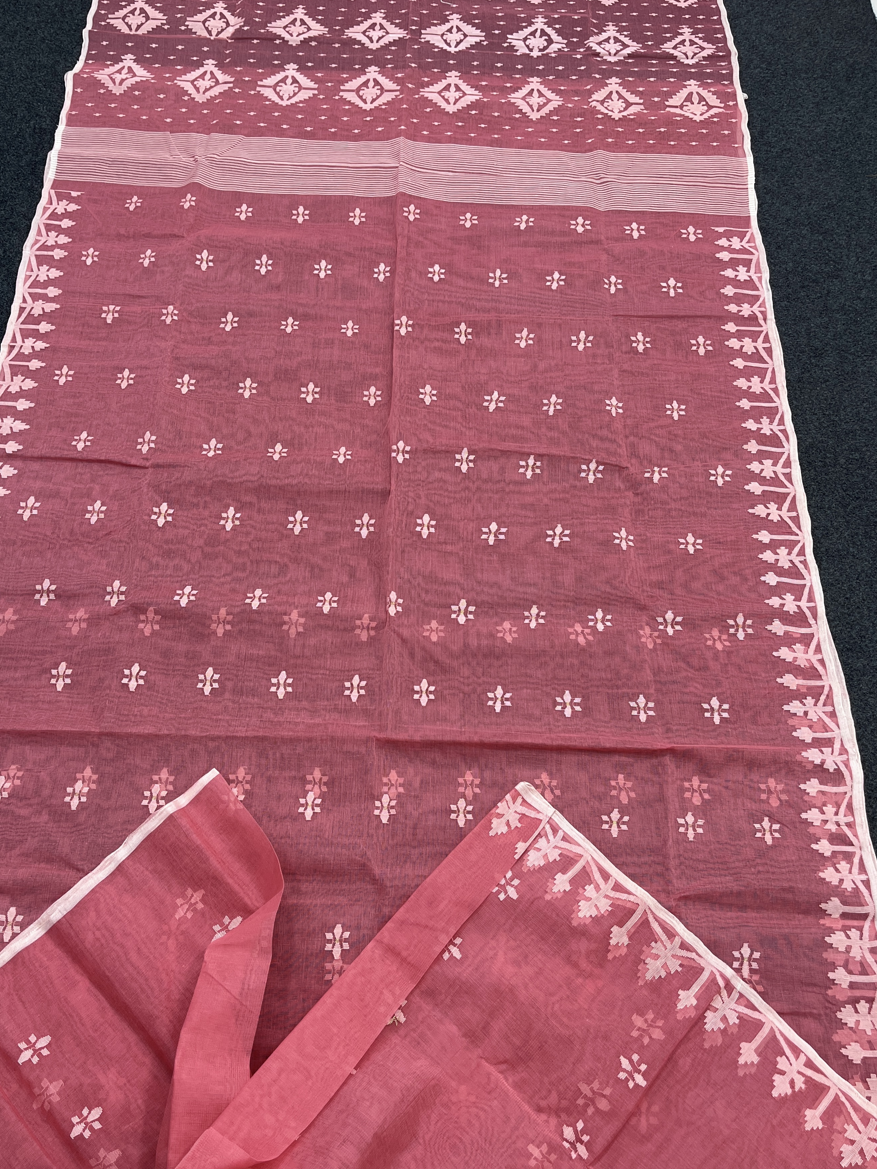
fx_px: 1013
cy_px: 586
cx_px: 413
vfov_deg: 60.0
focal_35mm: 30
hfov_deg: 46.8
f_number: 1.6
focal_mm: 5.1
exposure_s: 1/121
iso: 50
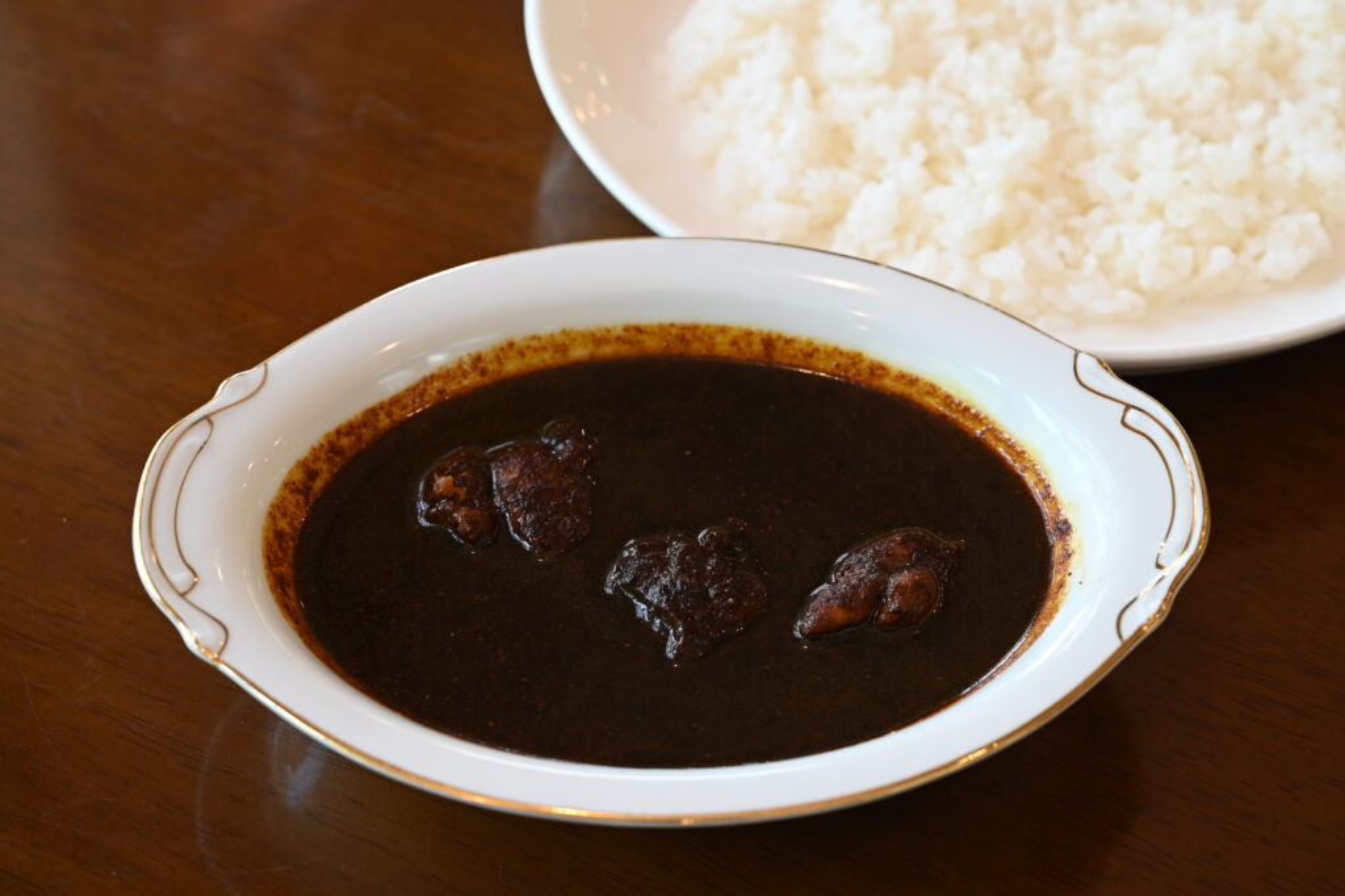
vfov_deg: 21.6
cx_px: 672
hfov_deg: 31.9
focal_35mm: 63
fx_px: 2353
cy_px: 448
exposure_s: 1/100
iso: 1000
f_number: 6.3
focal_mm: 63
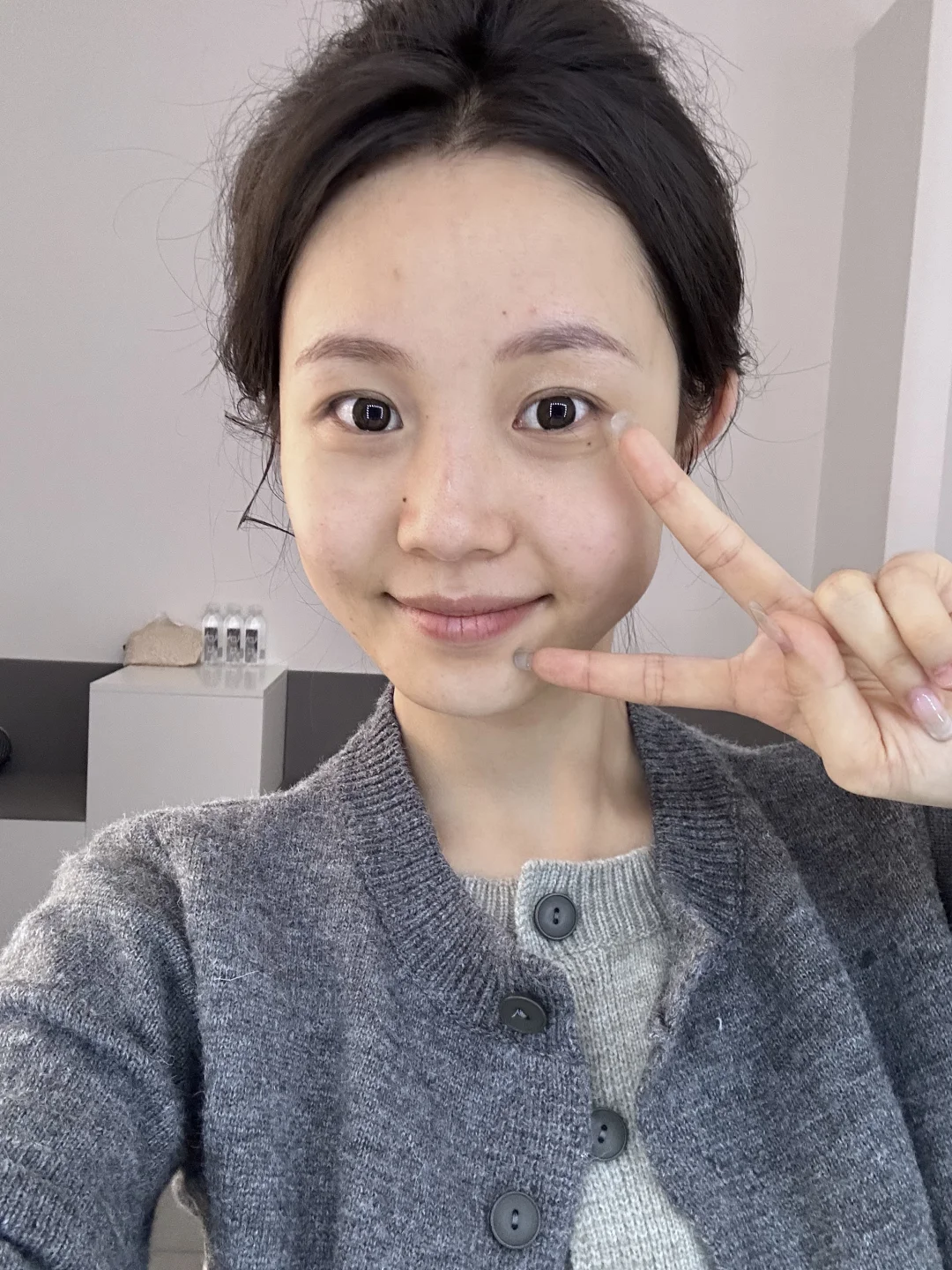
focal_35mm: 30
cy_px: 635
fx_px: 1100
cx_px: 476
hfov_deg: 46.8
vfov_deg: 60.0
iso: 160
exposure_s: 1/60
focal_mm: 2.69
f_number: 1.9
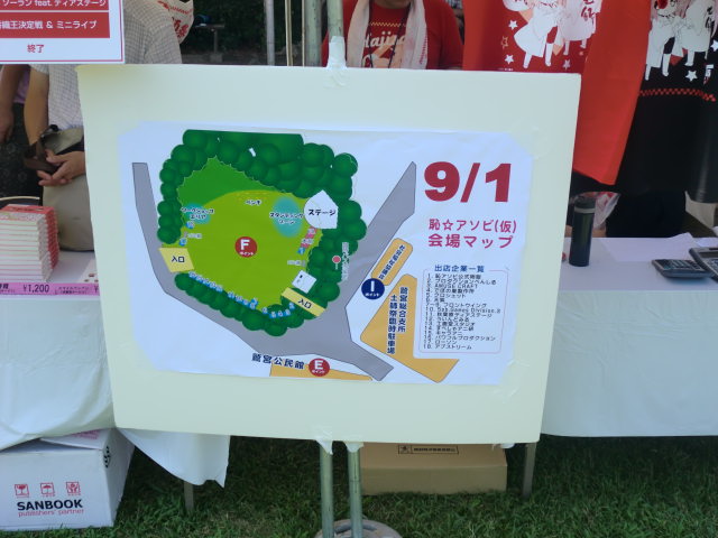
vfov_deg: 34.3
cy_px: 269
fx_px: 871
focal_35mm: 42
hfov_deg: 44.8
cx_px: 359
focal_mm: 7.7
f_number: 3.4
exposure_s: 1/400
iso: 64
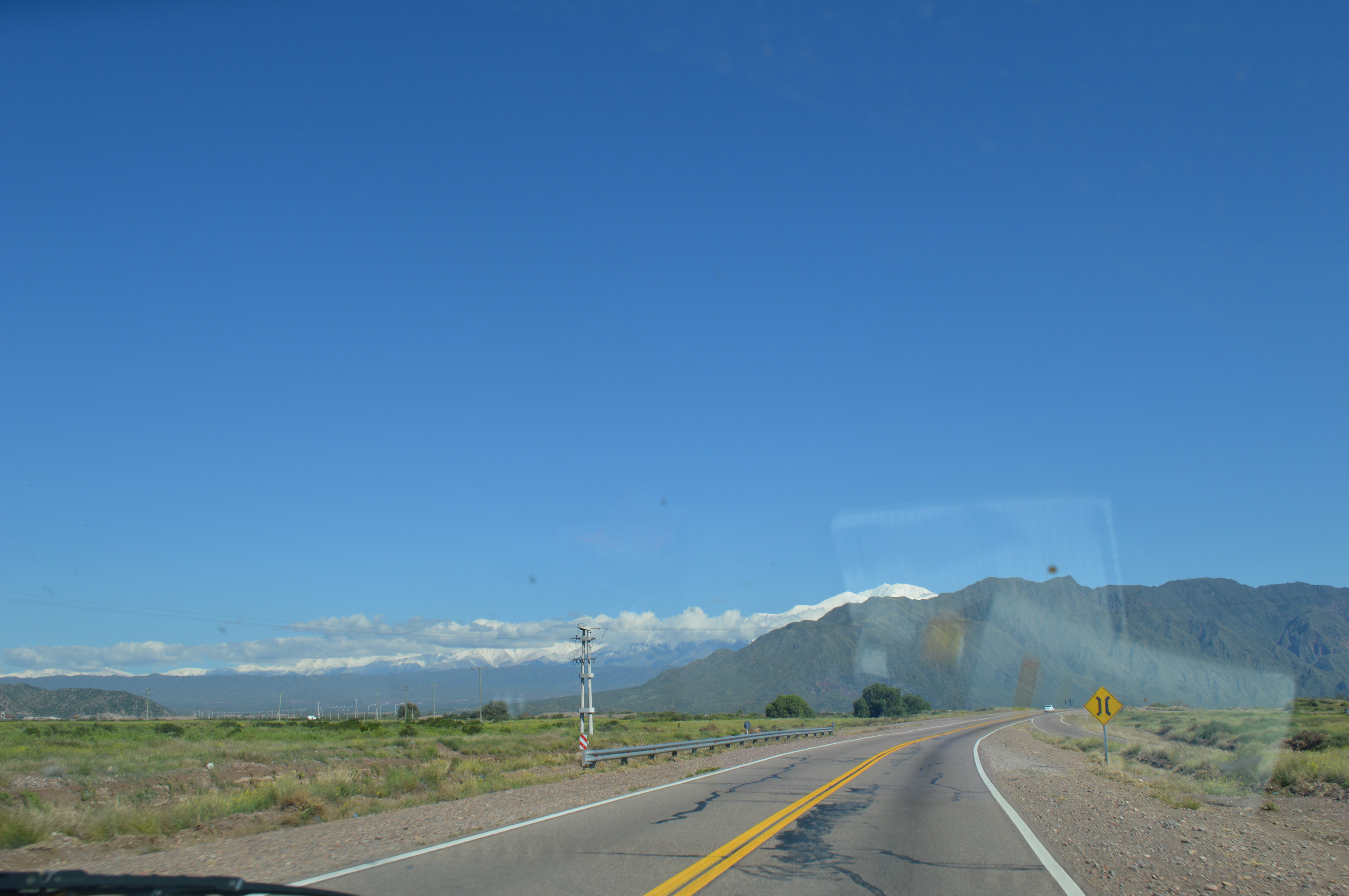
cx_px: 674
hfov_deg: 57.3
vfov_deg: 39.9
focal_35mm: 33
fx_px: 1235
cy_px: 448
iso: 100
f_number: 9
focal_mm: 22
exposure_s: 1/320
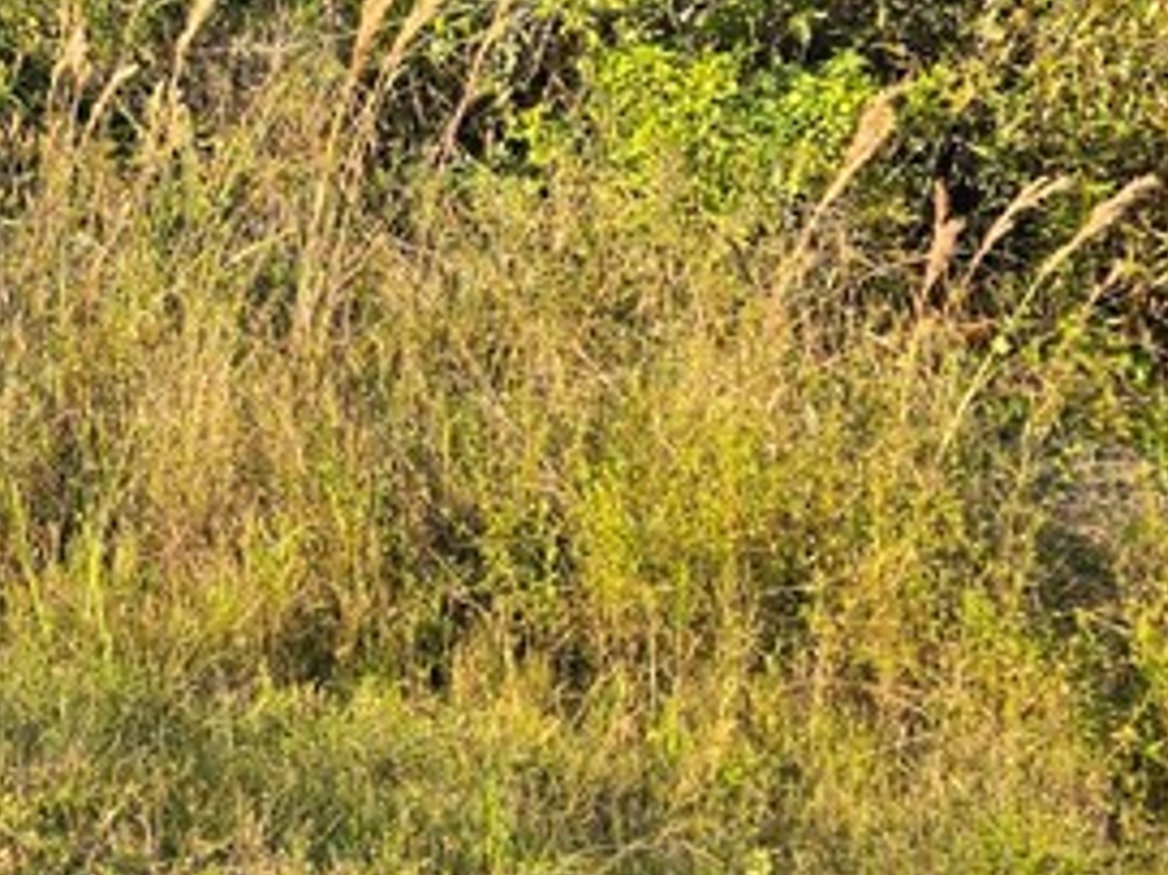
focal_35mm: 87
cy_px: -198
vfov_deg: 16.2
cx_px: -453
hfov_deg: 20.1
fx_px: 2934
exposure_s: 1/190
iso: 12
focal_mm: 6.3
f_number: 1.7
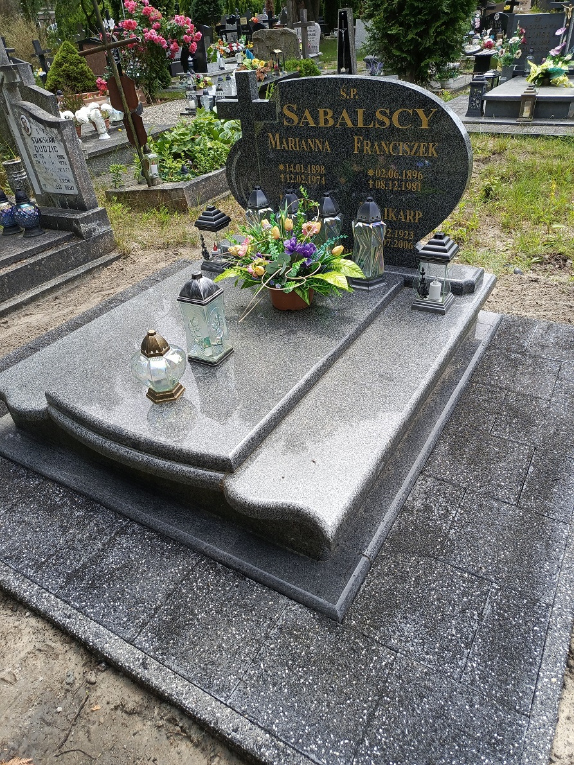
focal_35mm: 24
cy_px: 382
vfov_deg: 71.6
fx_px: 531
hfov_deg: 56.8
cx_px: 287
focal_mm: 5.25
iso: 87
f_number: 1.75
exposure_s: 1/200
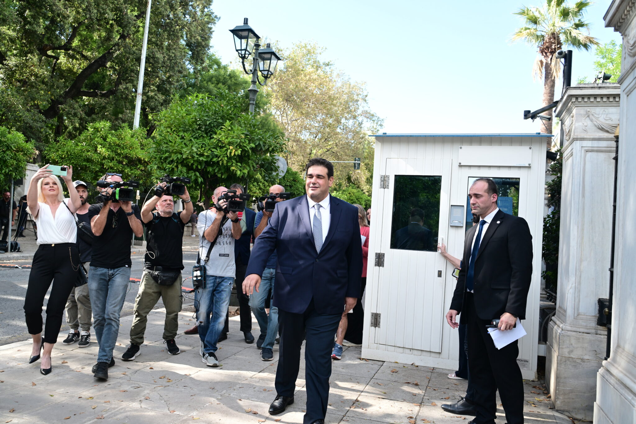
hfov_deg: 62.8
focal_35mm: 30
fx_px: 521
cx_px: 318
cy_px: 212
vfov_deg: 44.3
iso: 400
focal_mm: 29.5
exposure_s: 1/400
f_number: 4.5
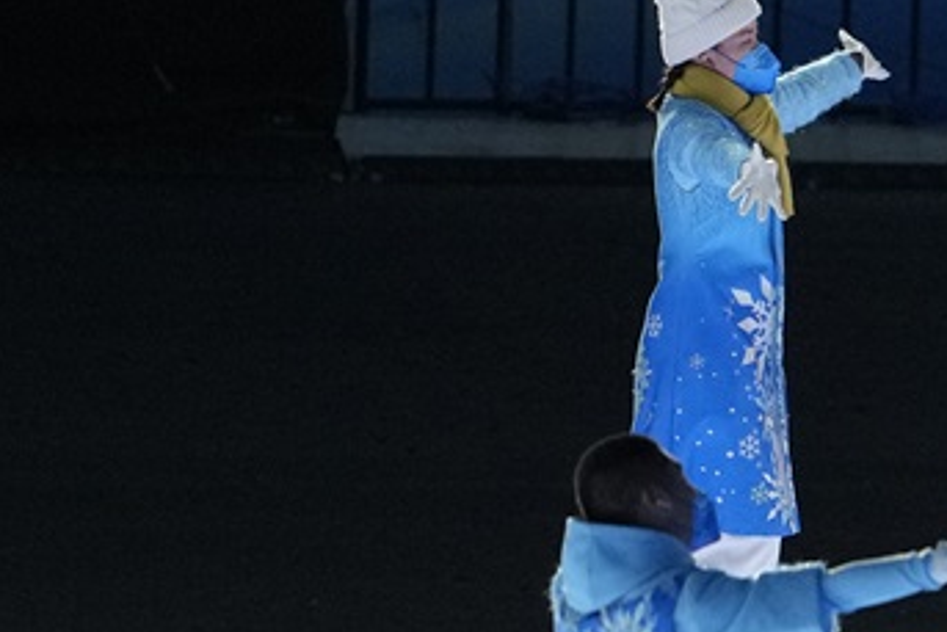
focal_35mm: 2100
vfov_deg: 0.7
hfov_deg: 1.0
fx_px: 55262
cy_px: 745
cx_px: 2408
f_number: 2.8
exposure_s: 1/800
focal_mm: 400
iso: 2500
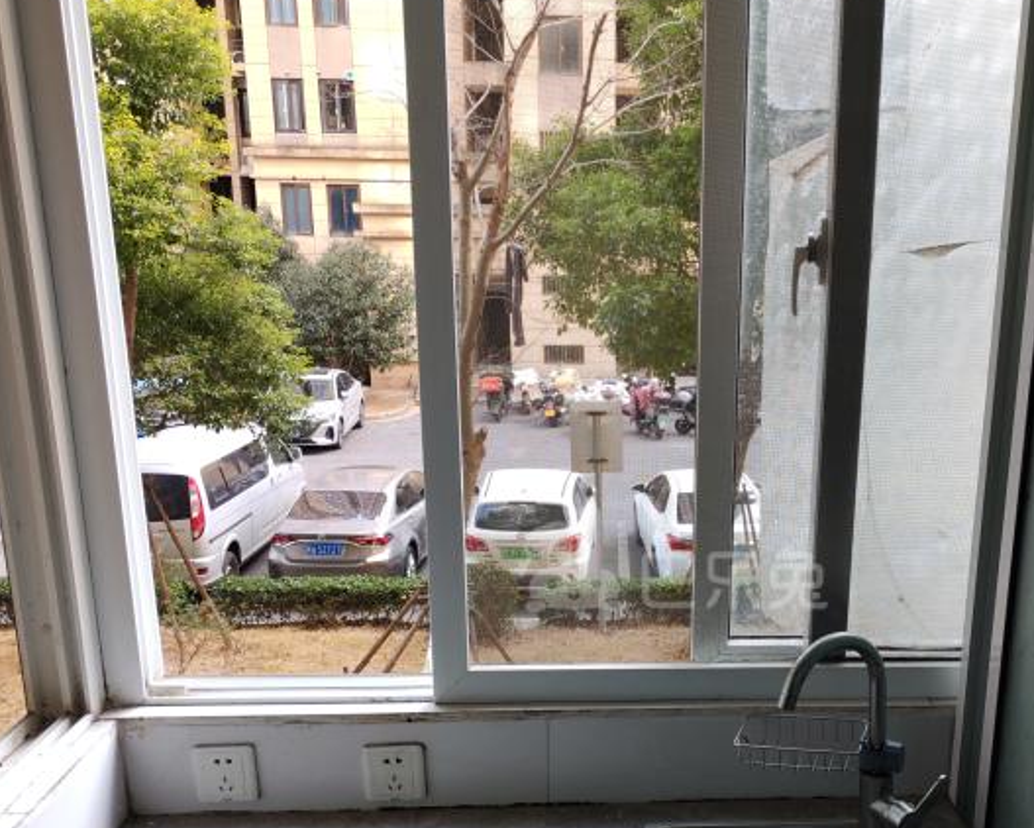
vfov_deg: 36.9
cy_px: 559
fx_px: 1225
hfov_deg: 45.2
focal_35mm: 40
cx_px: 671
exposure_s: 1/100
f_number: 1.95
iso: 64
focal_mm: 5.52
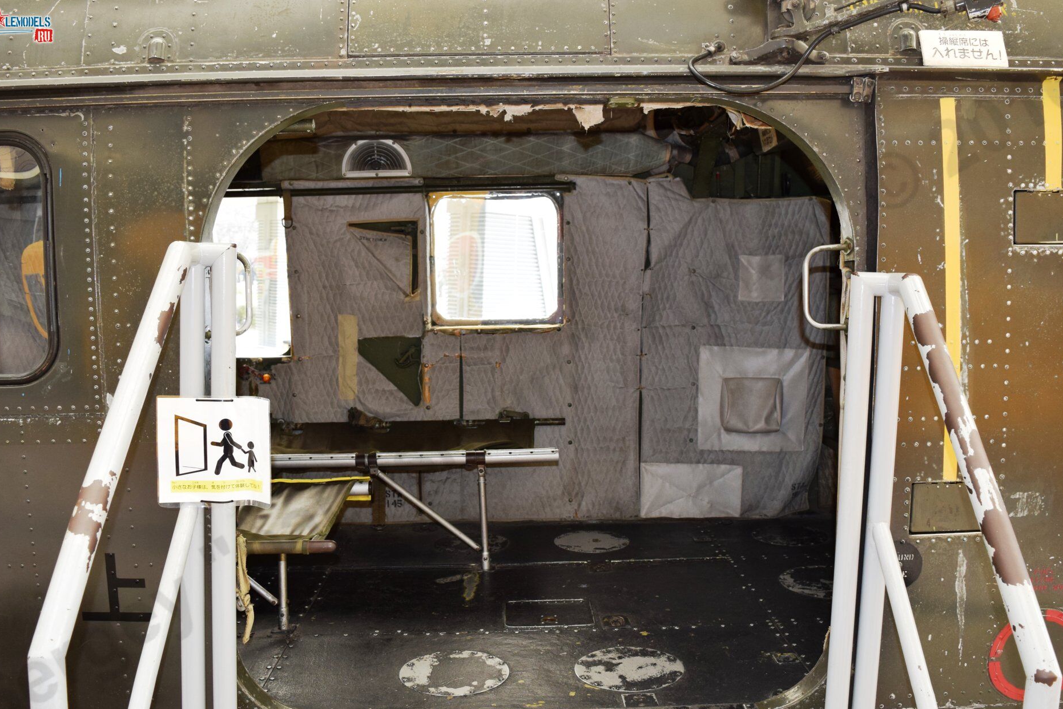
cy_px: 389
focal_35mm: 33
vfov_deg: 39.9
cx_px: 532
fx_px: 975
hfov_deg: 57.2
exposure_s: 1/125
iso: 720
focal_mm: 20
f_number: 5.6
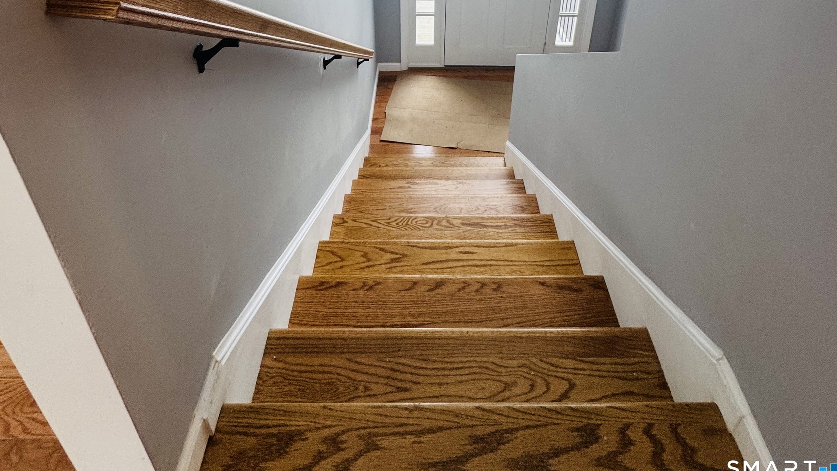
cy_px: -89
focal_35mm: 21
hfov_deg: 83.8
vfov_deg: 39.4
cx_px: 428
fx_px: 466
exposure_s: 1/120
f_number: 2.2
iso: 160
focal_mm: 2.22
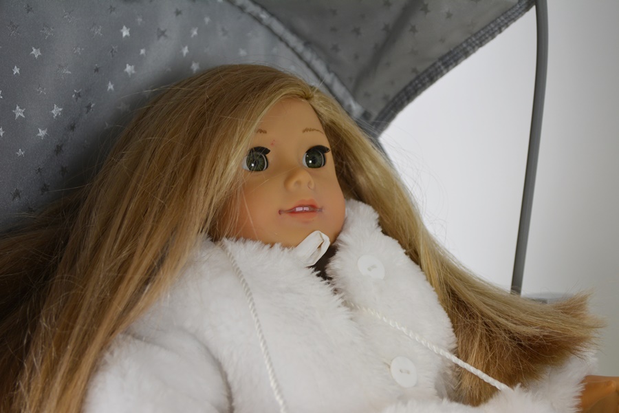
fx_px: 1135
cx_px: 310
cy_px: 206
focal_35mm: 66
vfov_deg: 20.6
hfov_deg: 30.5
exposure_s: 1/125
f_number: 5.3
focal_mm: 44
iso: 400
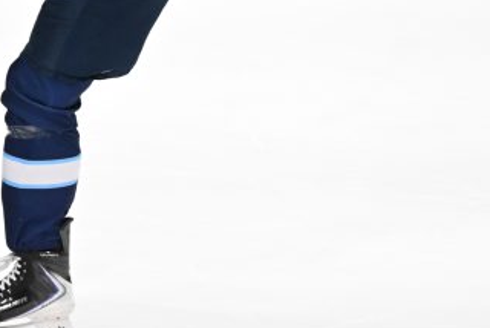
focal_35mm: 781
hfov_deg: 2.6
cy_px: -34
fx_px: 10640
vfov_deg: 1.8
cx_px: -89
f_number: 5
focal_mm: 250
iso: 4000
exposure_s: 1/800
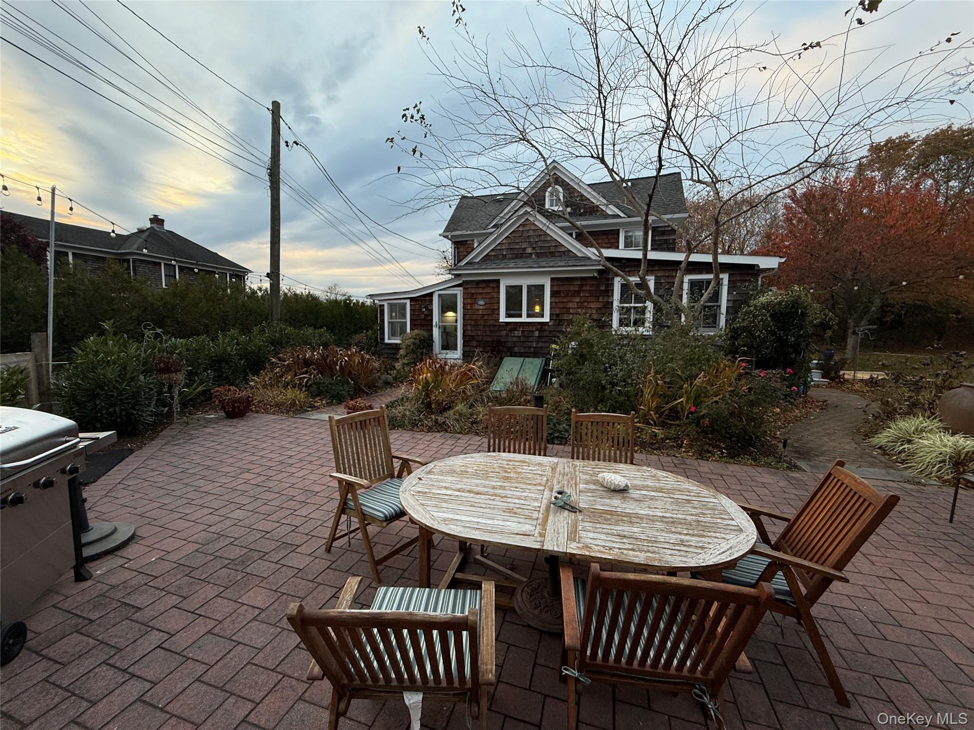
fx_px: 394
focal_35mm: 14
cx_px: 487
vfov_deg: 85.7
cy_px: 365
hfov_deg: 102.1
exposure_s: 1/185
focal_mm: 2.22
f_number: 2.2
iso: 50
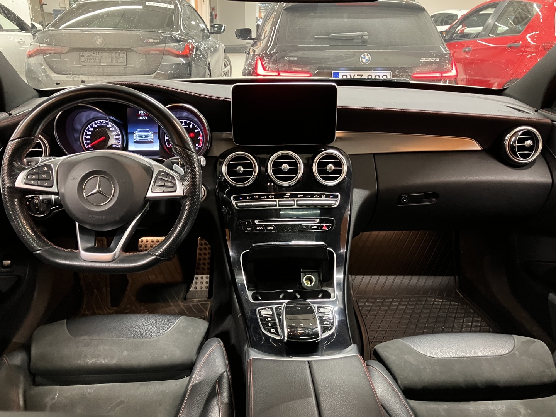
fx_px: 450
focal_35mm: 28
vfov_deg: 49.7
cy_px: 208
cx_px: 278
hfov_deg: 63.4
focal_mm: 3.99
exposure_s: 1/25
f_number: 1.8
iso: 500
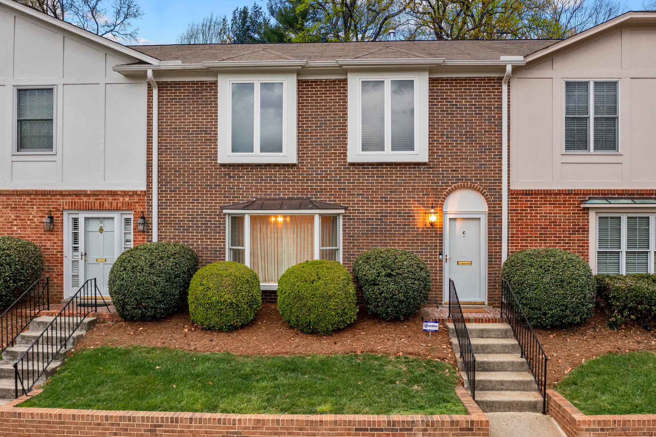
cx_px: 328
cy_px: 218
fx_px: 510
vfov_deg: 46.4
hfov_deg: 65.5
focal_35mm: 28
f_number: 3.5
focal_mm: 10.26
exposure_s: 1/30
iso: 320
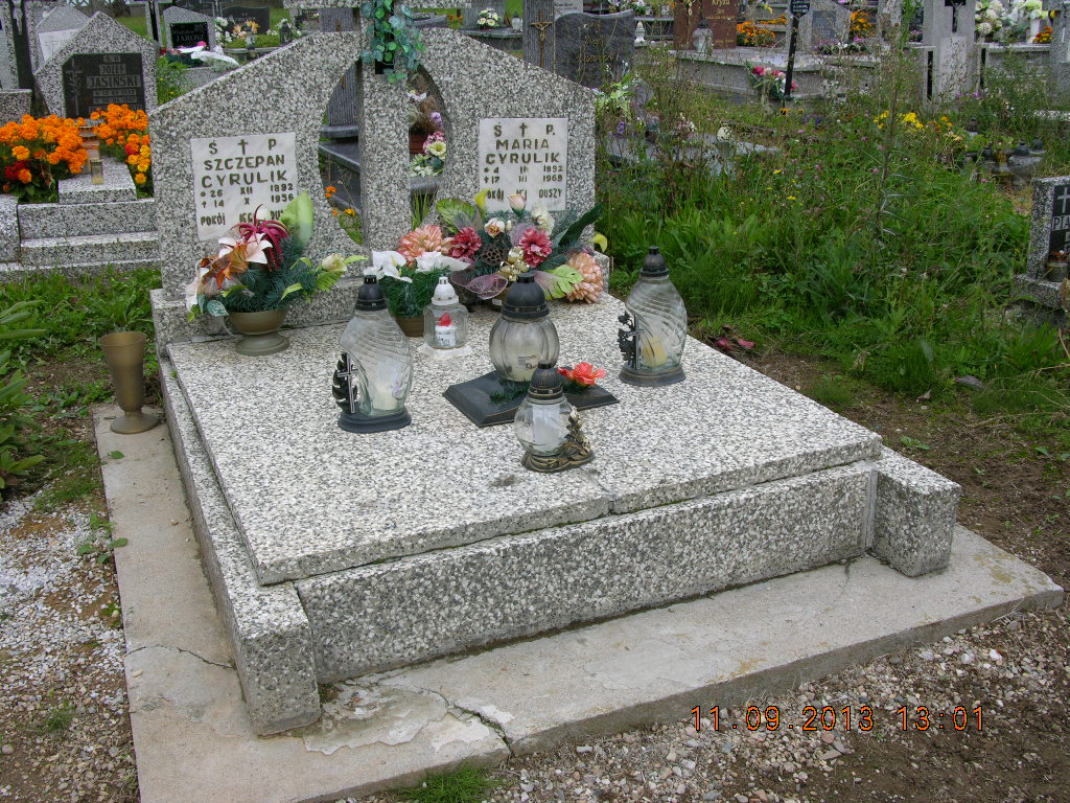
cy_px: 402
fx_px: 1082
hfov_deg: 52.6
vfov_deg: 40.7
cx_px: 535
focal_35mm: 35
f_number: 5.6
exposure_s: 1/176
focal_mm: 8.9
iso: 50
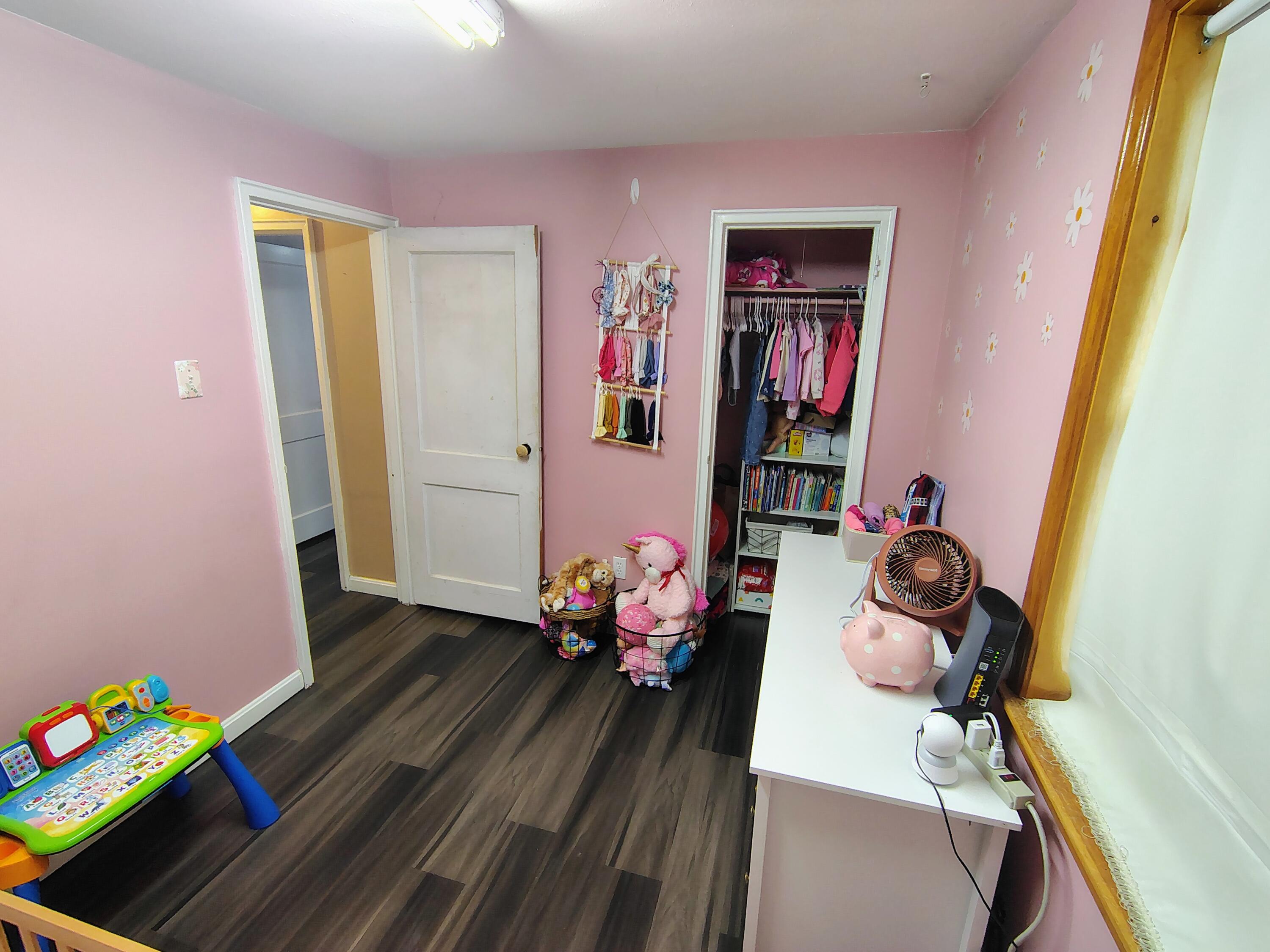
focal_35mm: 16
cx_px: 635
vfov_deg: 78.1
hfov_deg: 94.5
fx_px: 587
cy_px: 476
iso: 451
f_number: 2.2
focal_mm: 2.13
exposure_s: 1/24
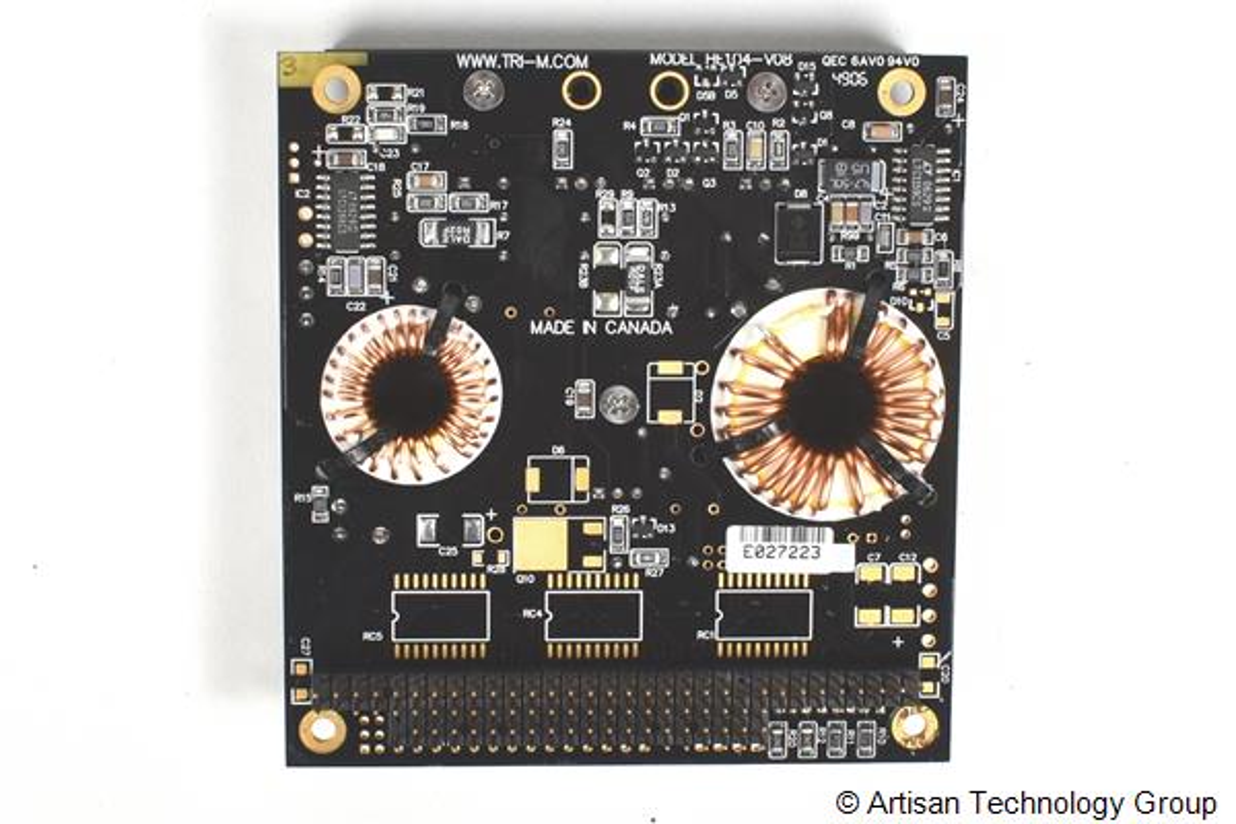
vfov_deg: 43.6
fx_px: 1030
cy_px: 412
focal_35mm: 30
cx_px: 618
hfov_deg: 61.9
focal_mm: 20
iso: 100
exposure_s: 1/200
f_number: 10
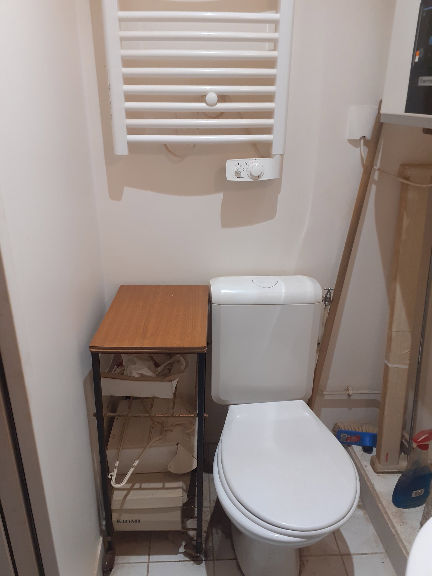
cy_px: 288
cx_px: 216
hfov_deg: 51.4
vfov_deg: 65.3
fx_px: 449
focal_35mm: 27
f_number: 1.9
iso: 100
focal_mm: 3.6
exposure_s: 1/50
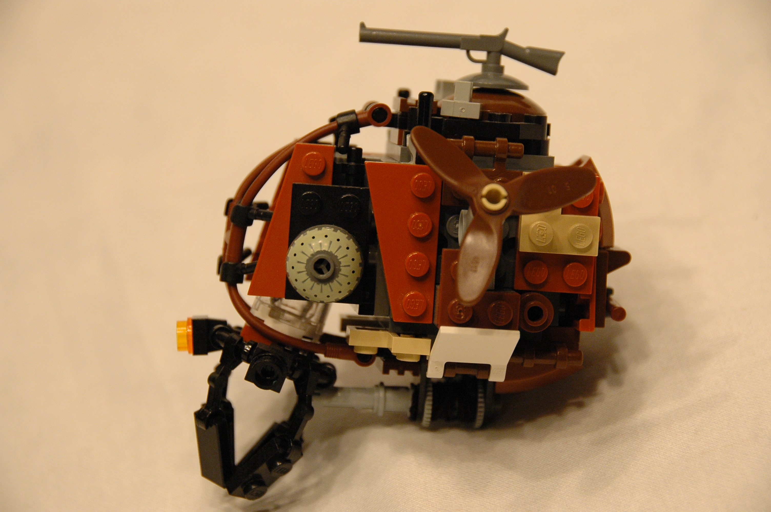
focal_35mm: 135
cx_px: 386
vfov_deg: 10.1
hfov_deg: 15.2
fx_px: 2889
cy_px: 256
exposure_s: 1/20
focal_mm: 90
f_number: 5.6
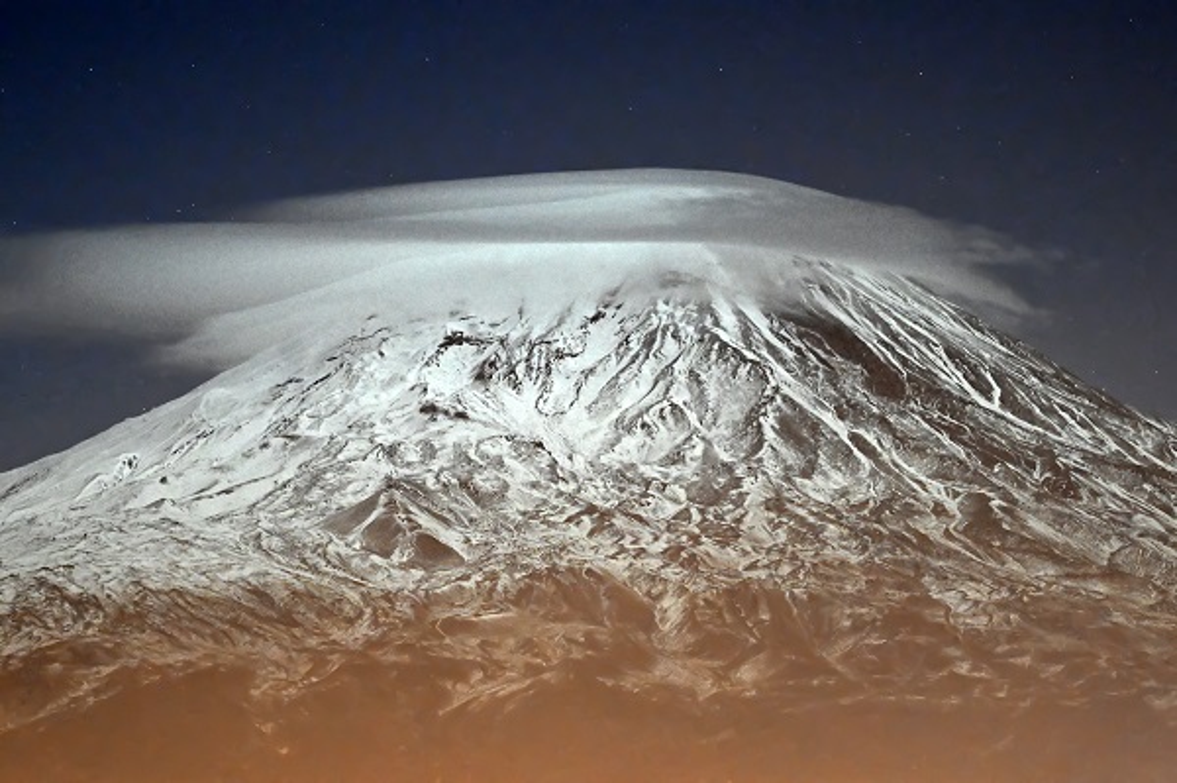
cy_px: 392
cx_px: 588
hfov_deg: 13.7
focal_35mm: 150
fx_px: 4900
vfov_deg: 9.1
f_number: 4.5
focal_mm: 100
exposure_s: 1.3
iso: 6400
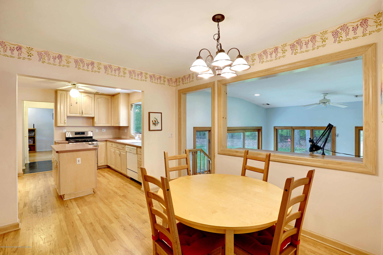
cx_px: 192
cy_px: 128
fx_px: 170
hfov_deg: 96.7
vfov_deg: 73.7
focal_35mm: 16
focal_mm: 16
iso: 200
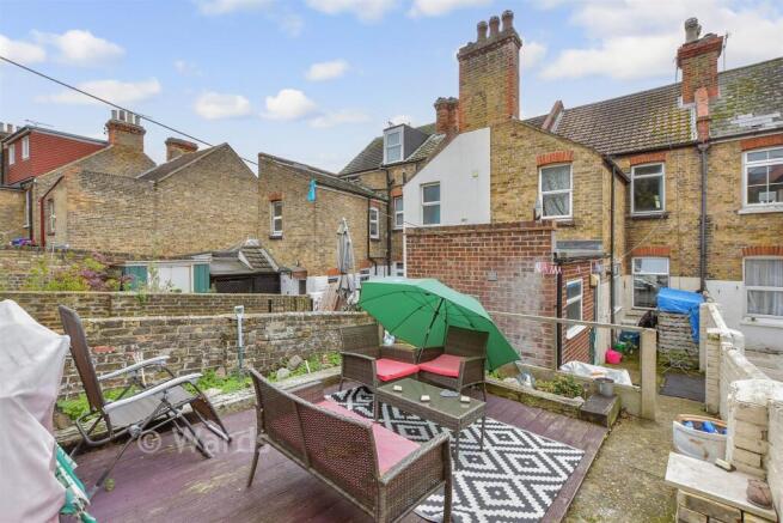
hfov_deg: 100.4
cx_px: 392
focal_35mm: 15
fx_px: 326
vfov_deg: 77.4
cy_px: 262
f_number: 8
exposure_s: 1/100
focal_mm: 10
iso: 200
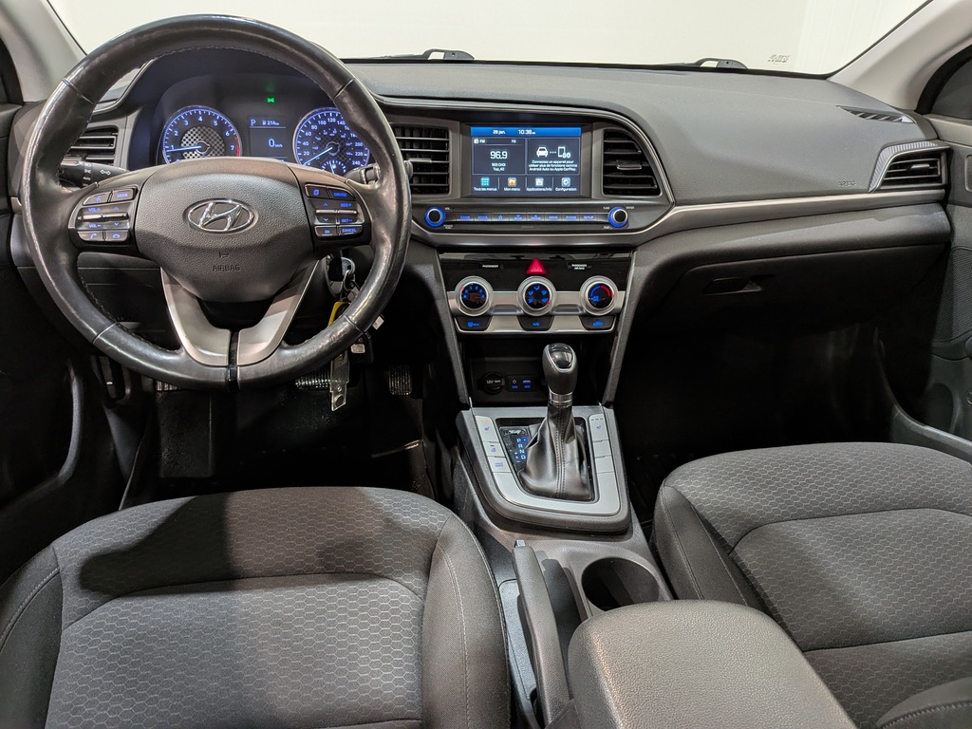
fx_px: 674
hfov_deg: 71.6
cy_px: 364
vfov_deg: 56.8
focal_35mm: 24
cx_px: 486
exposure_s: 1/25
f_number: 1.7
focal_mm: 4.53
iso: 48
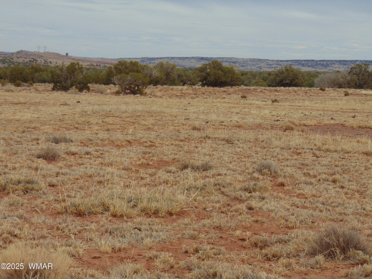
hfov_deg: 18.2
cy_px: 140
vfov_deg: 13.7
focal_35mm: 108
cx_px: 186
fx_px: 1161
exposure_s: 1/800
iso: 80
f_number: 3.9
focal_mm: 19.4
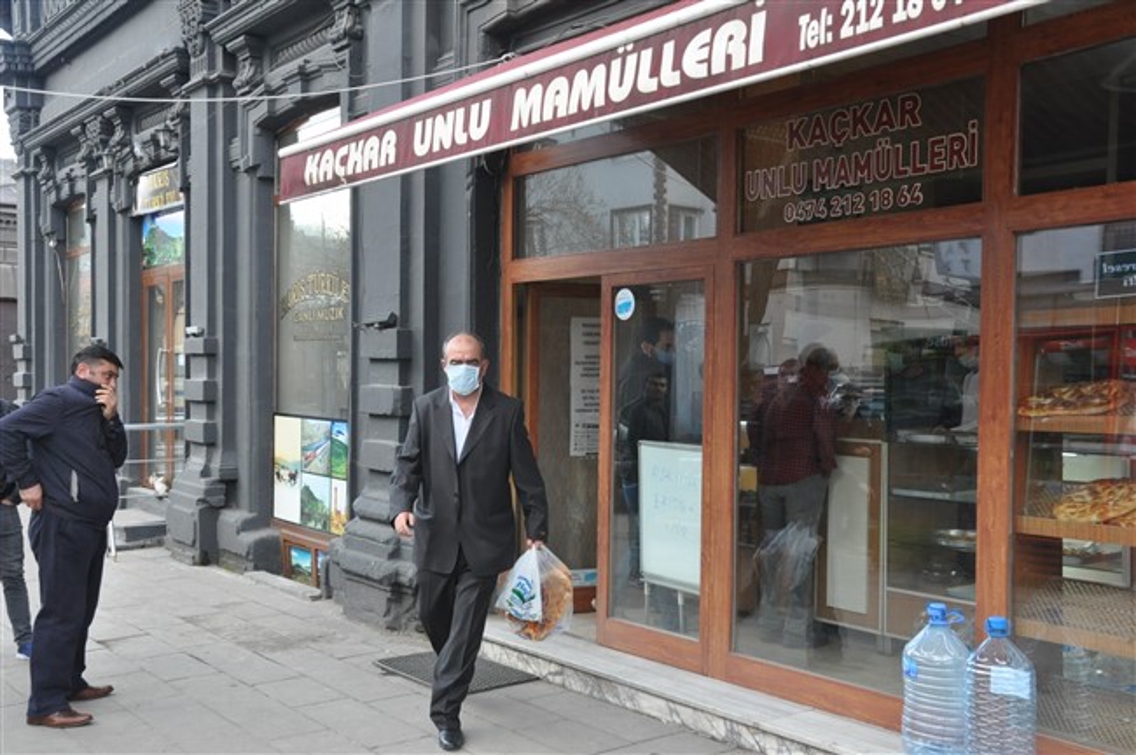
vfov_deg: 35.4
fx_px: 1182
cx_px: 568
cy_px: 378
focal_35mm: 38
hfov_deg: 51.3
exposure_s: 1/200
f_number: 7.1
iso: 1000
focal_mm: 25
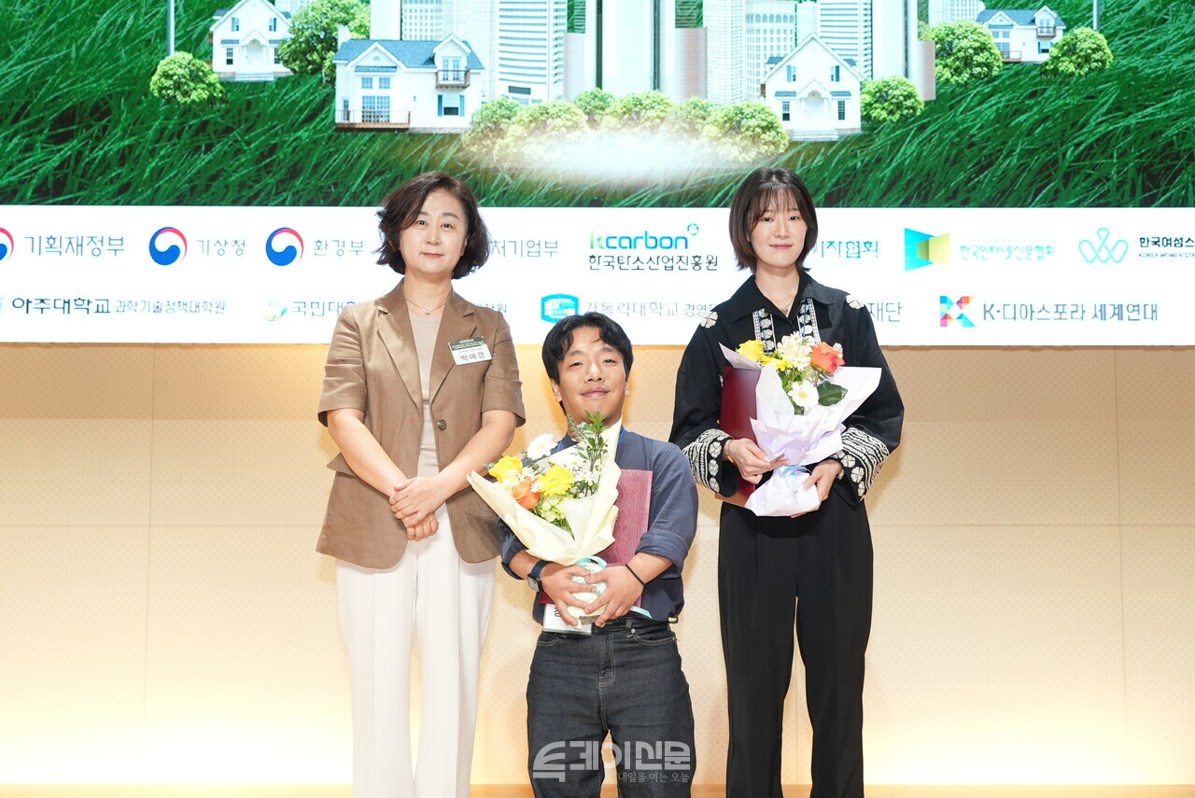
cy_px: 399
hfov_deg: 38.9
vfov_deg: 26.5
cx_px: 598
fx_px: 1694
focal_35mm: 51
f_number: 4
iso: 1600
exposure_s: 1/125
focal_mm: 51
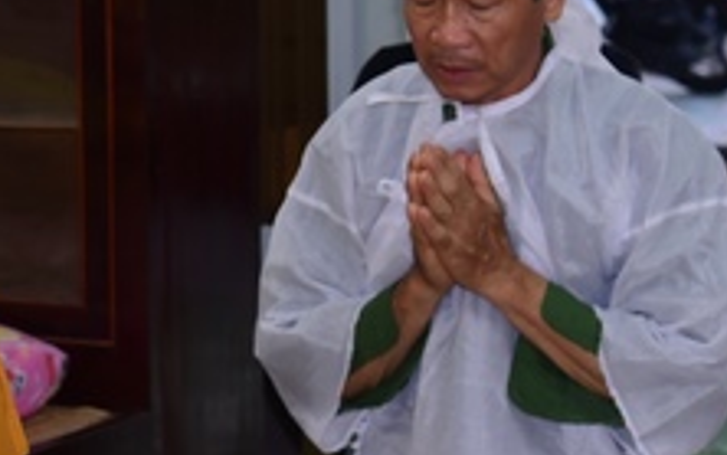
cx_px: -288
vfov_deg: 8.0
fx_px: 3251
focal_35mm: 164
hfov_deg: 12.3
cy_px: -3
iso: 1000
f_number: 5
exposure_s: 1/50
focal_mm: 55
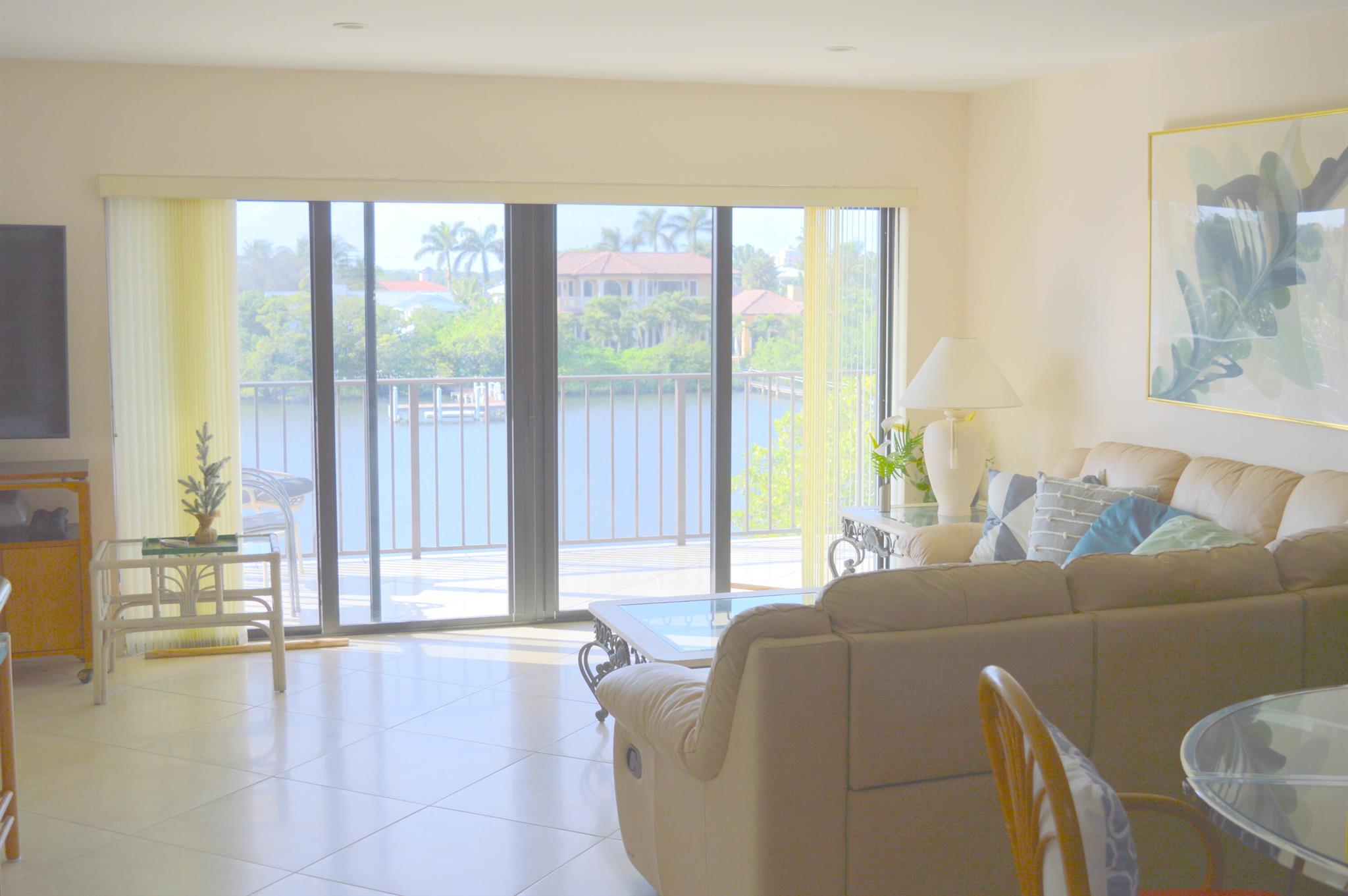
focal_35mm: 42
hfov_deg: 46.4
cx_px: 674
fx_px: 1571
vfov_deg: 31.8
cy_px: 448
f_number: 5.6
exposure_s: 1/125
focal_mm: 28
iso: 100
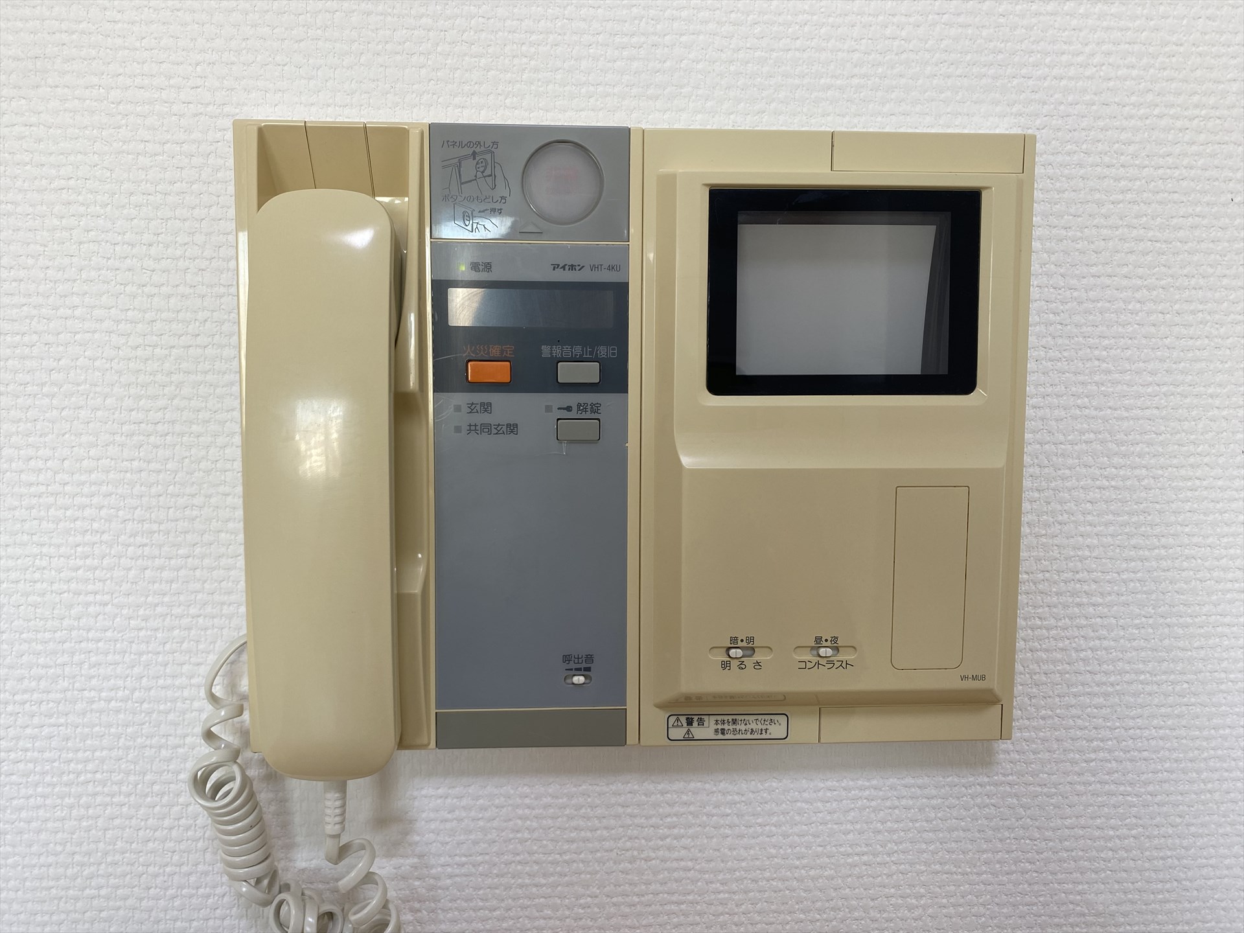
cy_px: 466
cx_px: 622
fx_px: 934
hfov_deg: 67.3
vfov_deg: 53.1
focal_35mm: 26
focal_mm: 4.25
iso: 50
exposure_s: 1/100
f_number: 1.8
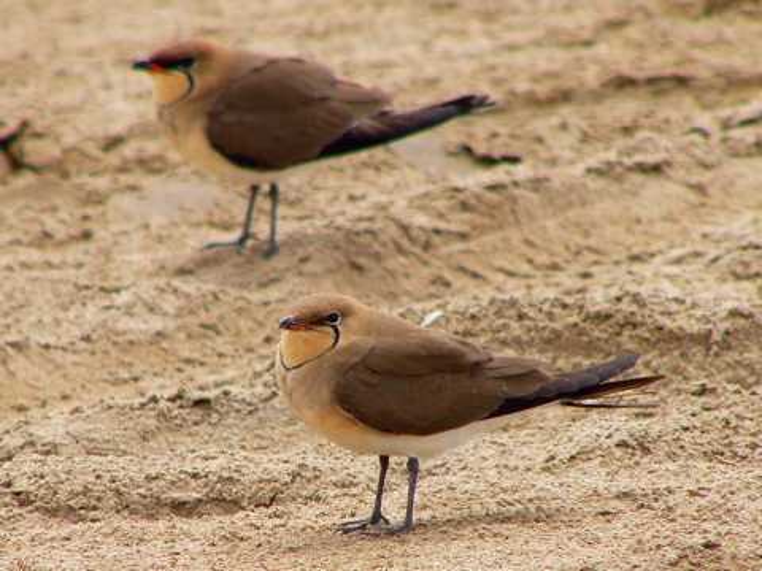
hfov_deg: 4.6
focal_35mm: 432
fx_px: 9510
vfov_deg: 3.4
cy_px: 286
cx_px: 381
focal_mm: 72
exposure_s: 1/320
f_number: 4
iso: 50
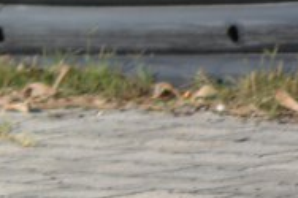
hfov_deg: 1.3
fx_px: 13085
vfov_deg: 0.9
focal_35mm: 1582
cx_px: -574
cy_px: 211
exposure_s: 1/1250
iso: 400
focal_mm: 165
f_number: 5.6
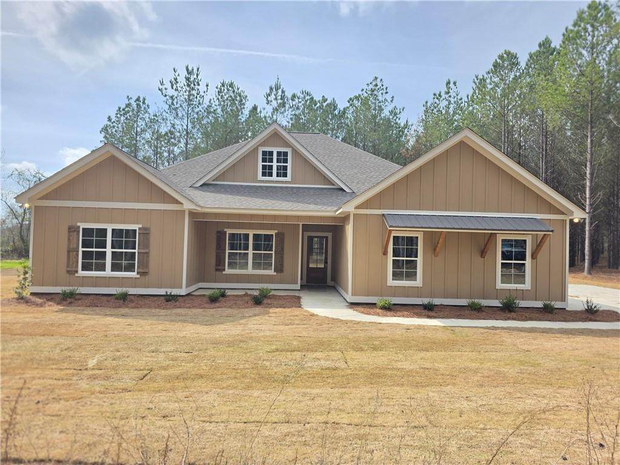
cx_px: 310
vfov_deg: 58.9
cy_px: 232
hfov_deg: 73.9
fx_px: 412
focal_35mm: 23
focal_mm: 6.3
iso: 80
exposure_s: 1/3092
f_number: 1.7
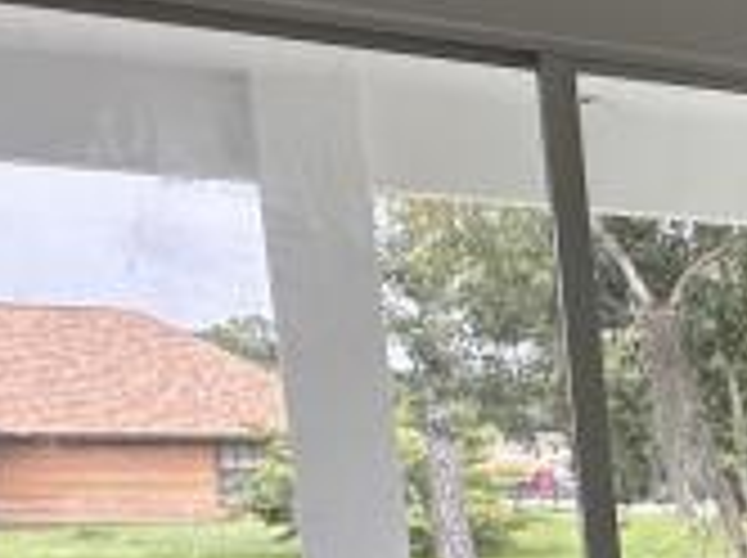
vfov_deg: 17.1
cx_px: 1778
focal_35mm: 81
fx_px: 1745
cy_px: 716
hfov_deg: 15.0
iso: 50
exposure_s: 1/99
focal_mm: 2.22
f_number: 2.2
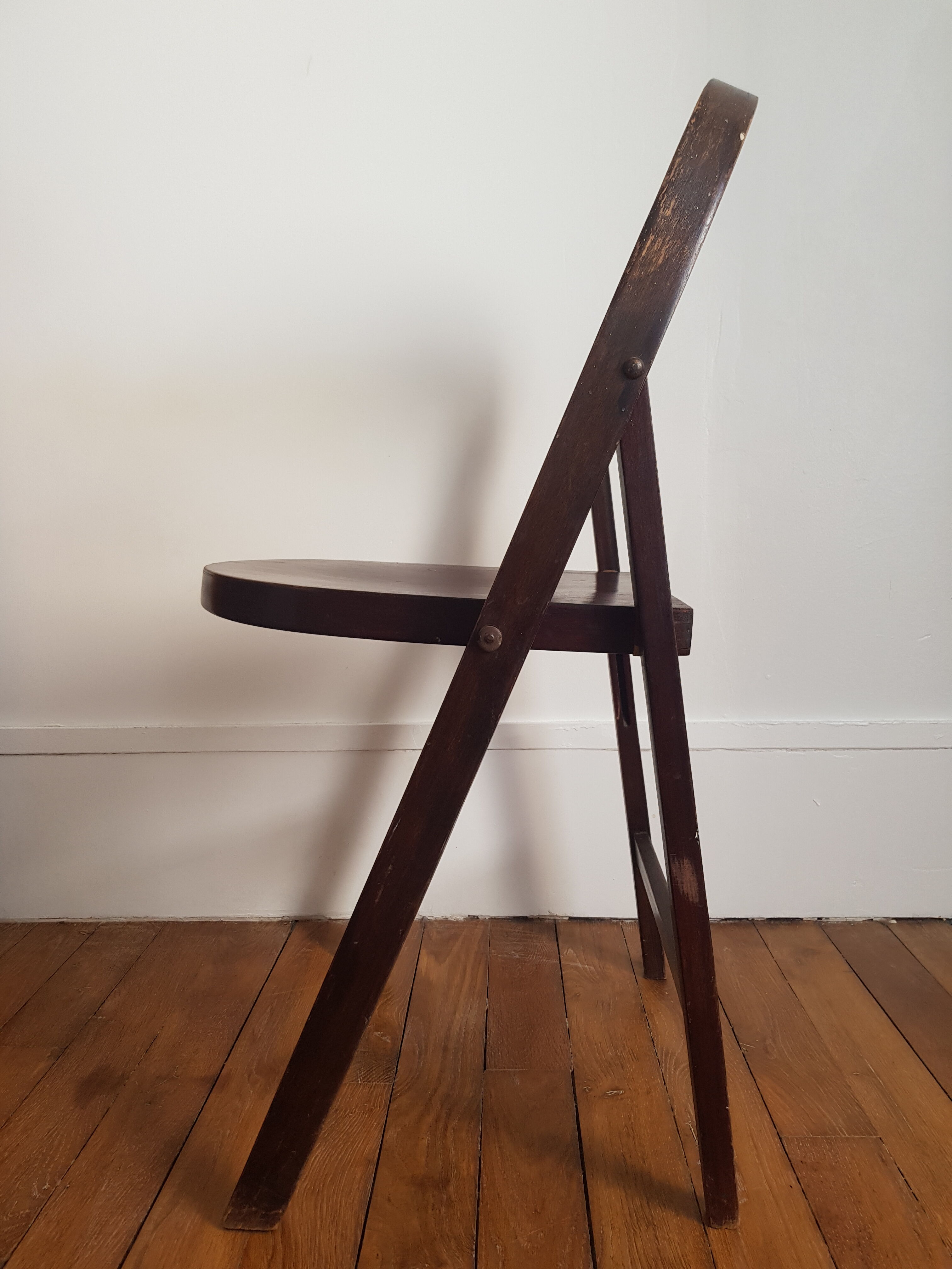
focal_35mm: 26
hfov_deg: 53.1
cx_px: 476
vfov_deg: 67.3
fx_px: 953
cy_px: 634
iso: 80
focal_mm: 4.2
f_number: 1.7
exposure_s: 1/120
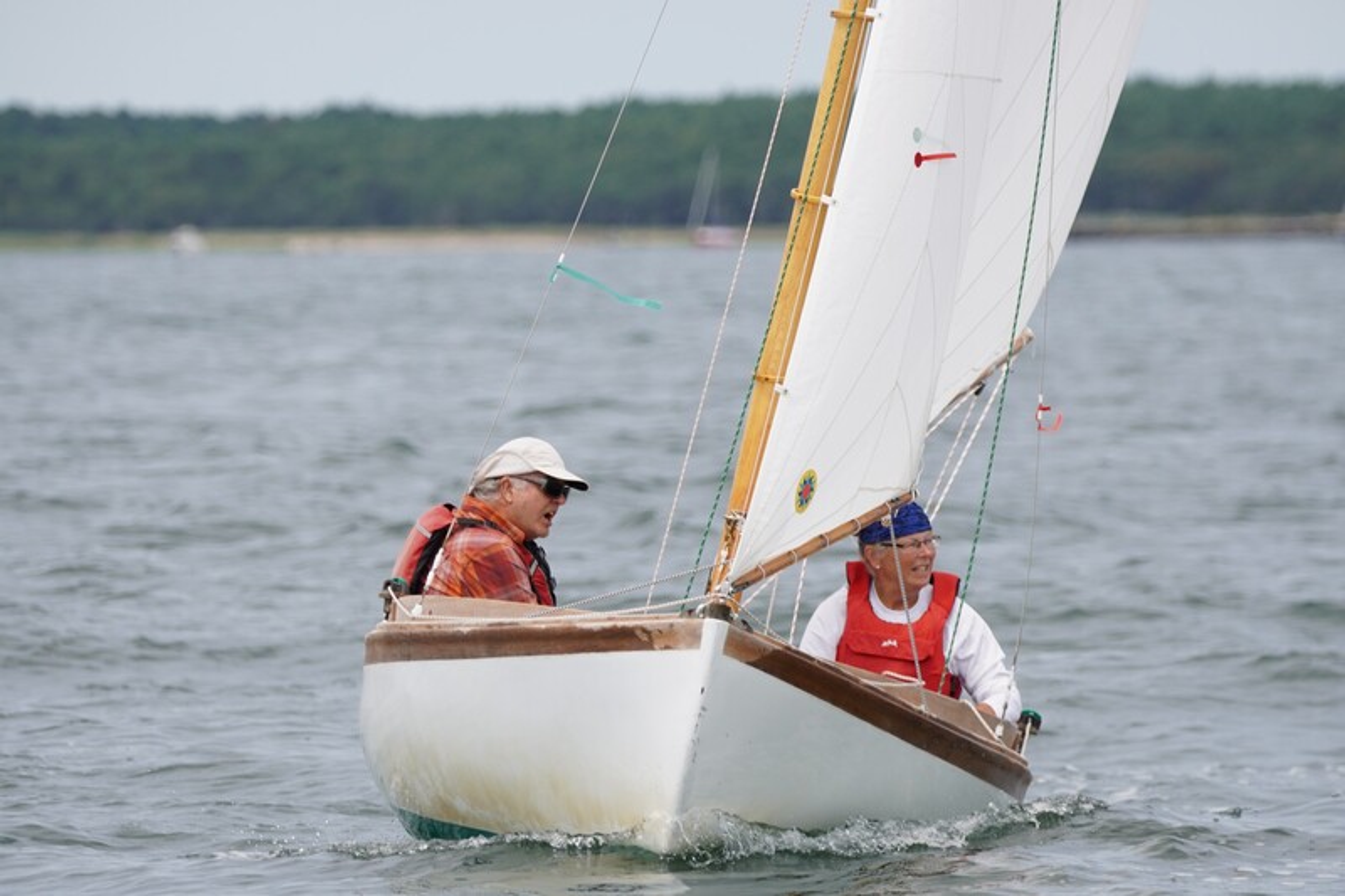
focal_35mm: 424
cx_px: 672
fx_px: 15856
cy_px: 448
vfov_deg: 3.2
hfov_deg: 4.9
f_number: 5.6
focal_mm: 283
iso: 250
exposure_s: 1/1250
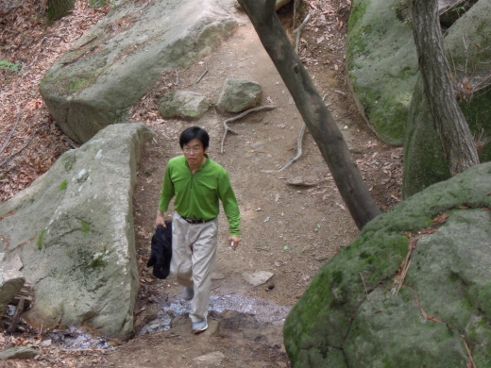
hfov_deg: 16.0
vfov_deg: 12.0
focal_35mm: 123
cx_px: 205
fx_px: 1745
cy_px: 182
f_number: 4.9
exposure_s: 1/60
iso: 400
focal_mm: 17.9
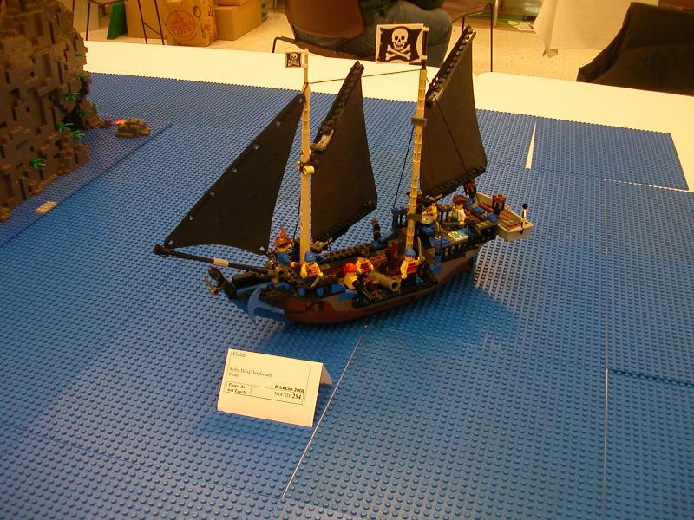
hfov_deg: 50.1
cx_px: 347
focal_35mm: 37
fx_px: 742
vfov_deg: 38.7
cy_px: 260
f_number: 2.7
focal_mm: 5.6
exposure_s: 1/18.1
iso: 100
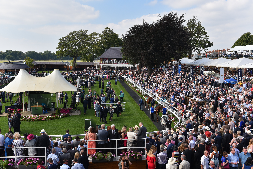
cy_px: 81
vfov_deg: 38.9
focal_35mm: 34
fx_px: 239
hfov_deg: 55.8
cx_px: 122
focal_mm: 32
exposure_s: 1/400
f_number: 5.6
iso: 100
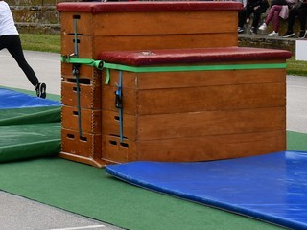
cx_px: -64
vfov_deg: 11.9
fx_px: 1091
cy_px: -13
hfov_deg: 15.4
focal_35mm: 123
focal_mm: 27
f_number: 8
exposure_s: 1/250
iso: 100
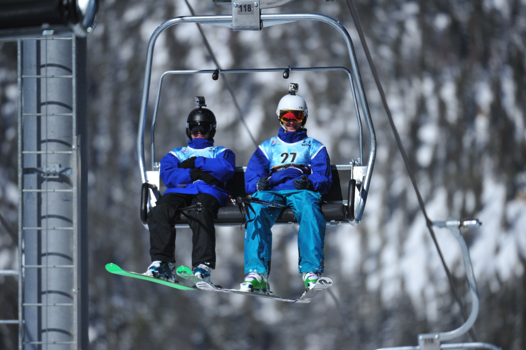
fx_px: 6176
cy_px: 168
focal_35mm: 423
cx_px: 267
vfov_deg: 3.2
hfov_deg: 4.9
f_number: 4
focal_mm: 400
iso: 200
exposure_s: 1/3200
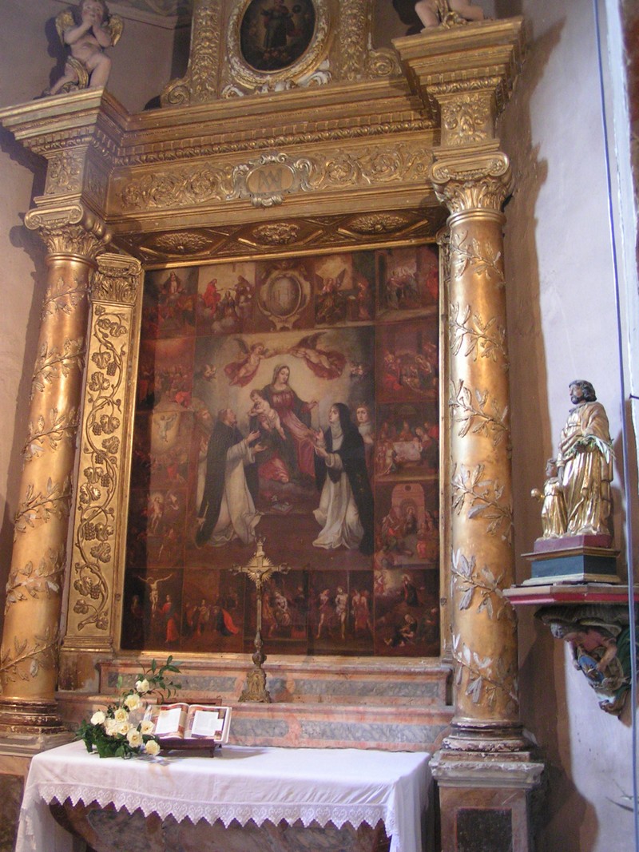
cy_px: 426
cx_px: 320
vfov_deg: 49.0
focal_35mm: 38
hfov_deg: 37.7
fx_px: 935
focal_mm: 5.8
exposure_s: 1/5
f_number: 2.8
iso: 200
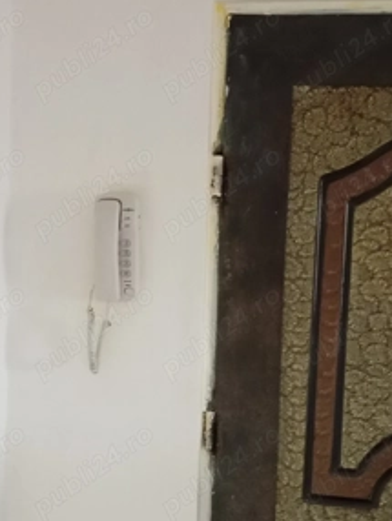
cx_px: 157
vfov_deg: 24.8
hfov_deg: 18.9
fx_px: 1176
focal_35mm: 78
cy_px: 361
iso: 2737
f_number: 1.8
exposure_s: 1/25
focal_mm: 4.22
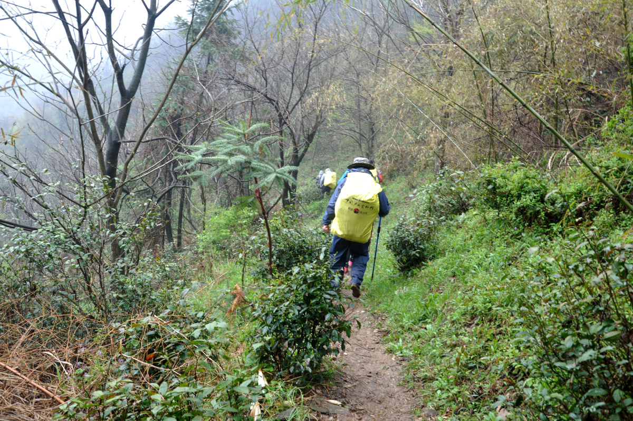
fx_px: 553
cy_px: 210
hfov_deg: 59.6
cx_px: 316
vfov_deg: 41.6
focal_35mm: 32
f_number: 7.1
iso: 100
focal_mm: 21
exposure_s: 1/50
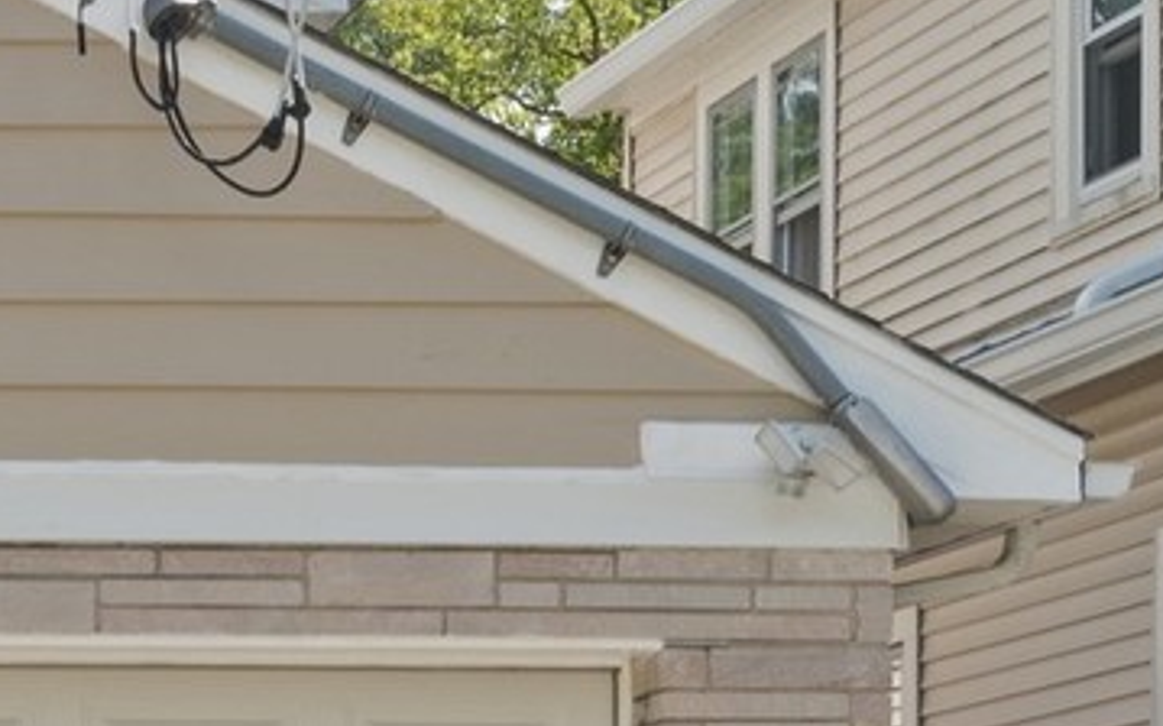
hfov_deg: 13.6
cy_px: 318
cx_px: -891
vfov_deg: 9.5
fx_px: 4372
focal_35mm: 138
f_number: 10
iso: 200
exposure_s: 1/160
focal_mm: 20
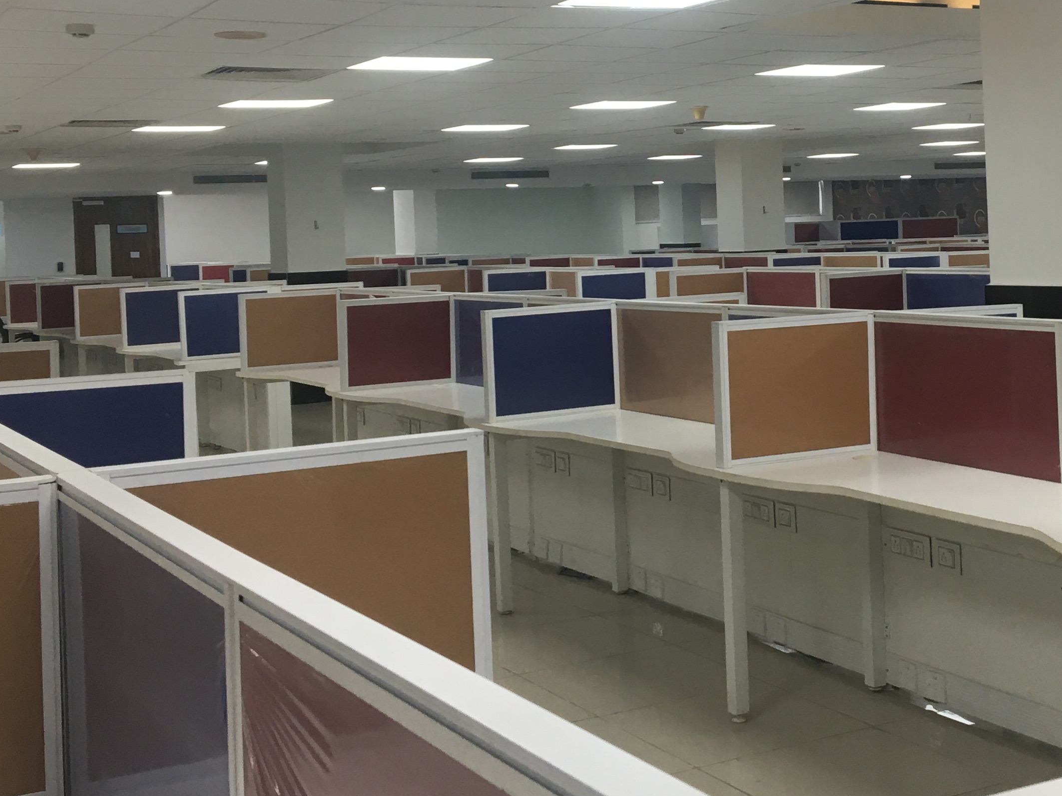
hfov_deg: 34.5
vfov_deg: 26.3
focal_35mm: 55
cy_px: 234
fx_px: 1687
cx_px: 731
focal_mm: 4.15
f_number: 2.2
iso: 25
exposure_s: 1/40
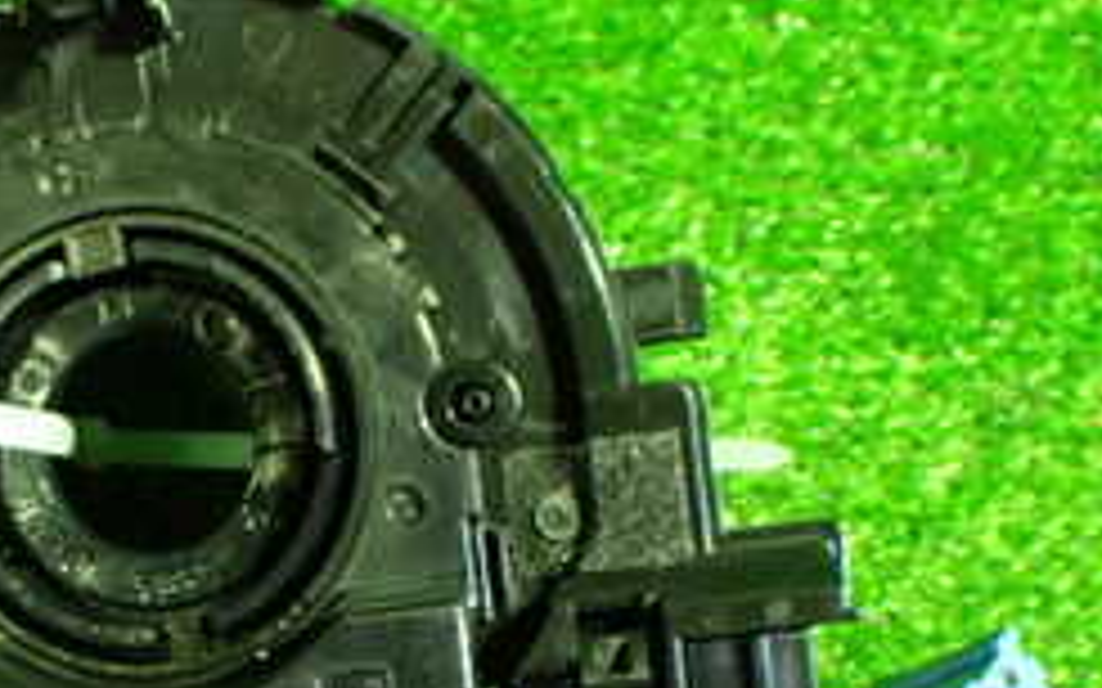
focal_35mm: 78
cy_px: 648
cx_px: 225
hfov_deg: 26.0
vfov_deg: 16.4
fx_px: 2342
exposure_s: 1/40
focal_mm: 5.4
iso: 800
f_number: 2.3
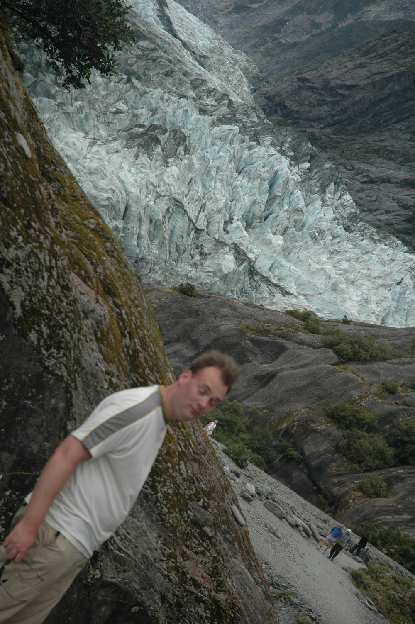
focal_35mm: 105
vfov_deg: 19.5
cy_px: 312
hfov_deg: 13.0
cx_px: 208
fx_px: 1819
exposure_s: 1/640
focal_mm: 70
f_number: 4.5
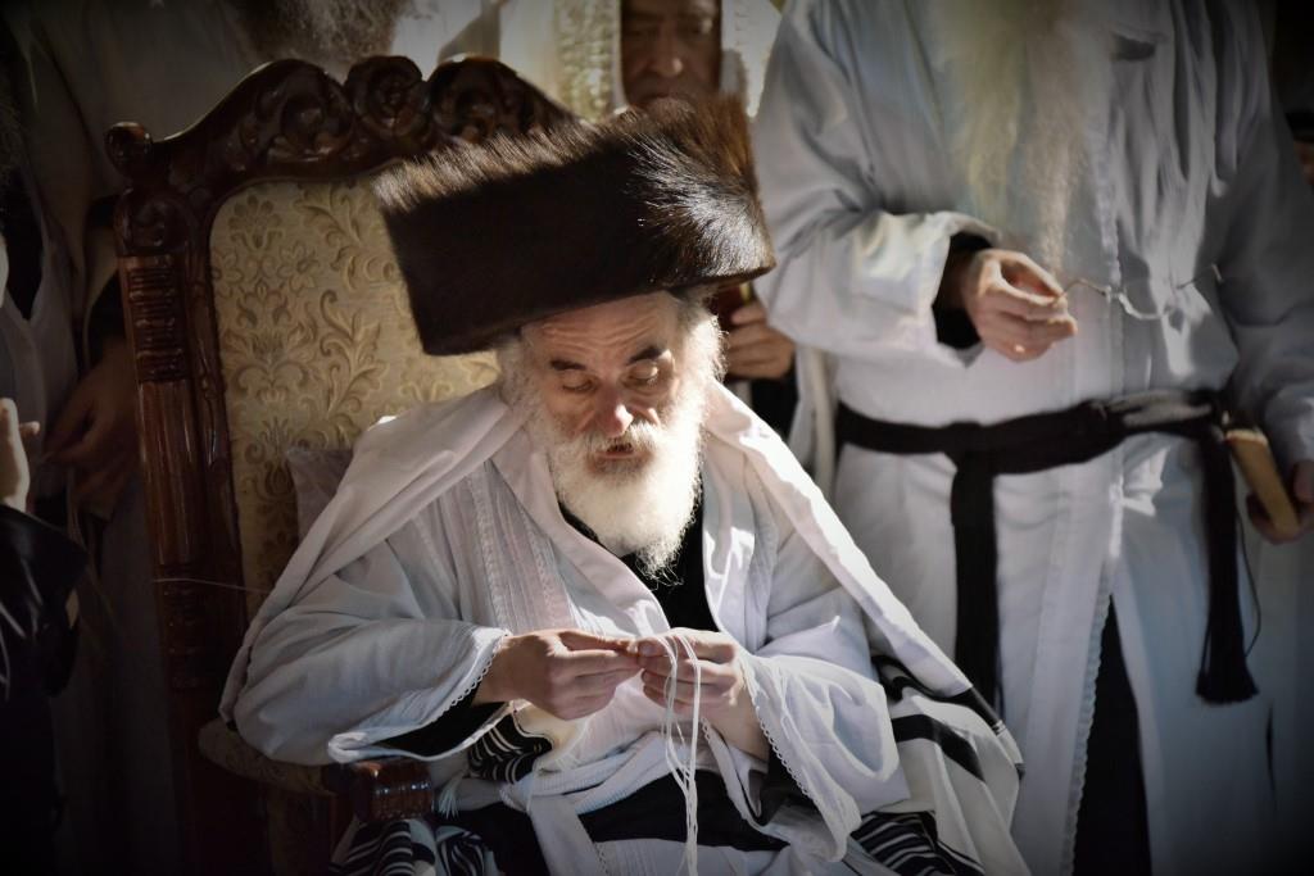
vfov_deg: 7.8
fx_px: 6388
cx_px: 657
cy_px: 438
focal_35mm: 175
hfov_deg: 11.7
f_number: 2.8
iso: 6400
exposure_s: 1/100
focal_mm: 175
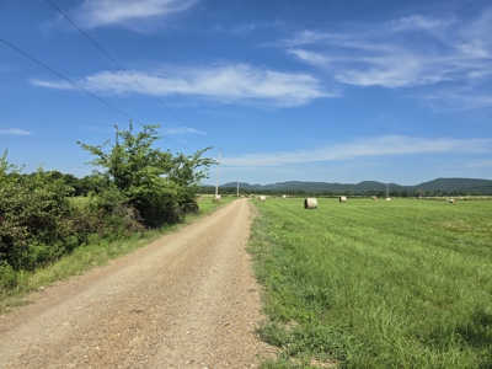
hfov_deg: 73.9
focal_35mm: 23
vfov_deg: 58.9
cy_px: 184
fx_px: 327
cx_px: 246
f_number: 1.7
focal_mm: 6.3
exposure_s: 1/1170
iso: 12
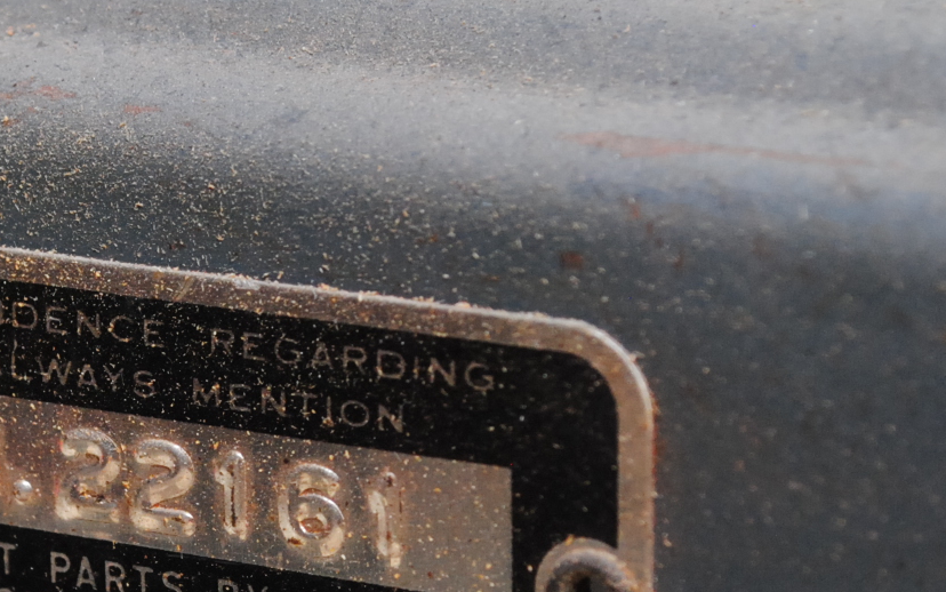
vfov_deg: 7.1
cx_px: 127
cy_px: 471
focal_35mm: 186
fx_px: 4797
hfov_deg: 11.2
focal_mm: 52
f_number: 8
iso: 800
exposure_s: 1/200
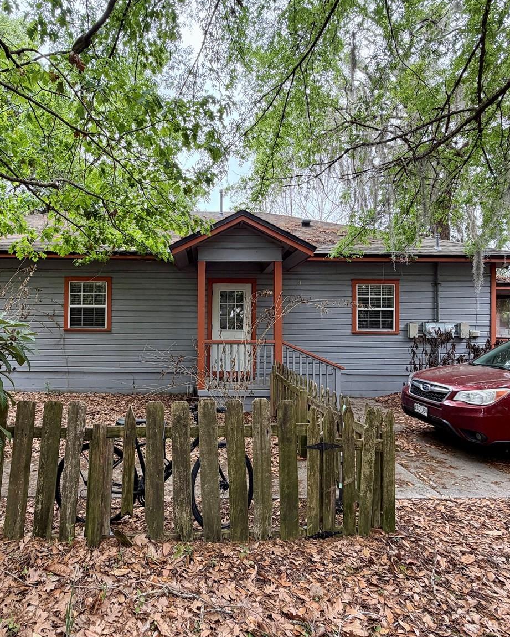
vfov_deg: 83.3
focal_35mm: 19
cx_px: 204
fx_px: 358
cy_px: 317
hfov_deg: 70.1
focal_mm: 2.22
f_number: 2.2
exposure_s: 1/121
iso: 64
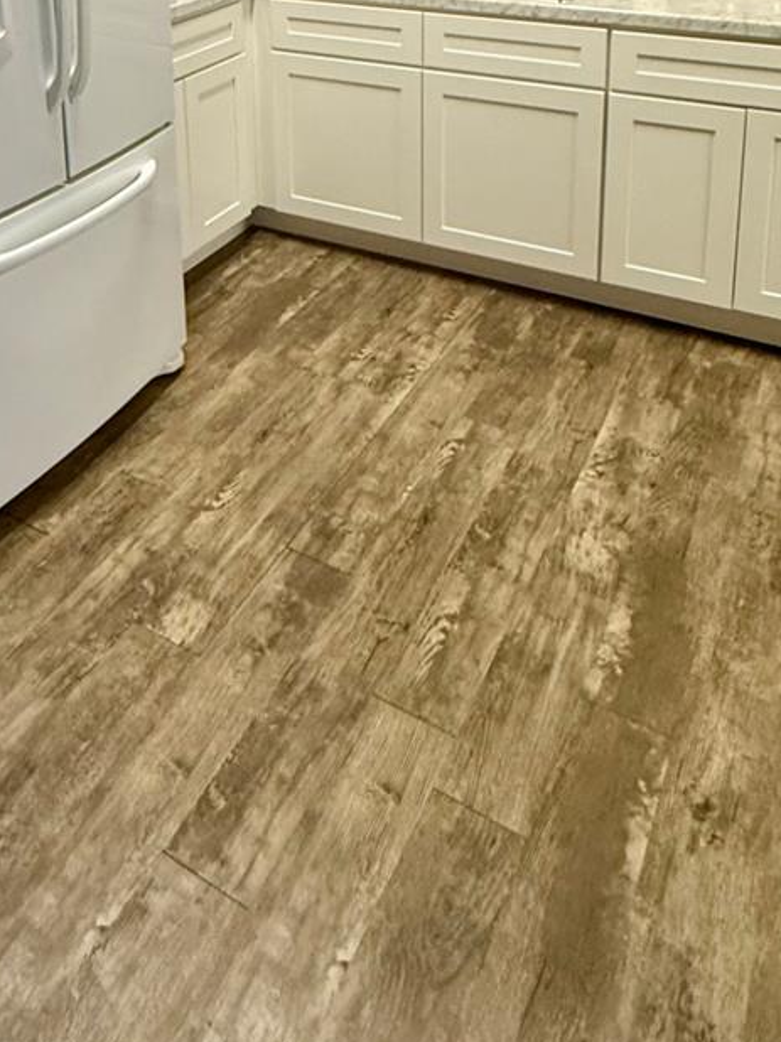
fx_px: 1024
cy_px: 8
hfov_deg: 41.0
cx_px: 232
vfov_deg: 45.8
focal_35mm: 34
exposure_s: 1/60
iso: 320
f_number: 2.2
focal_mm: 2.22
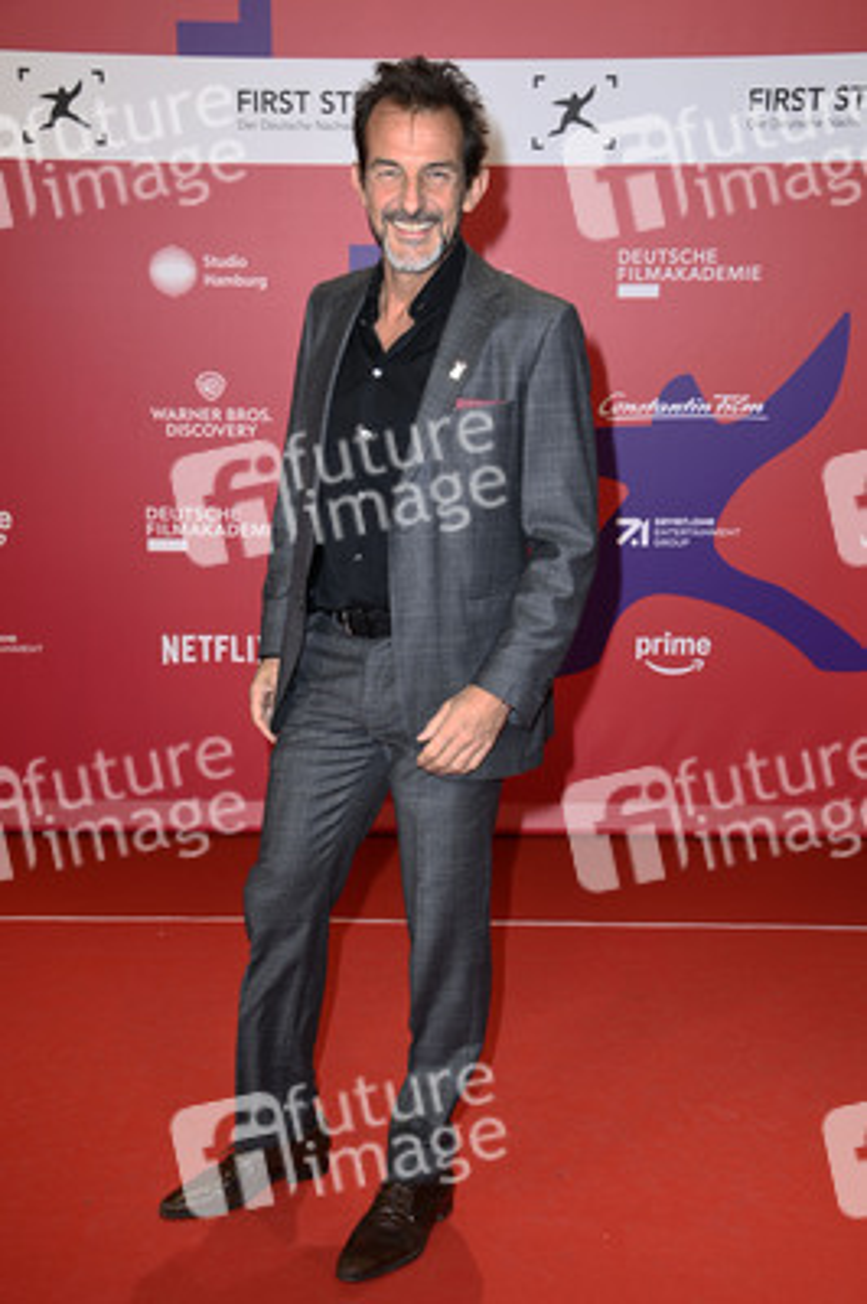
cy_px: 652
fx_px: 1628
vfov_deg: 43.6
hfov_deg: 29.8
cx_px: 434
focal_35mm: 45
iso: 640
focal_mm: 45
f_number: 5.6
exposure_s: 1/250
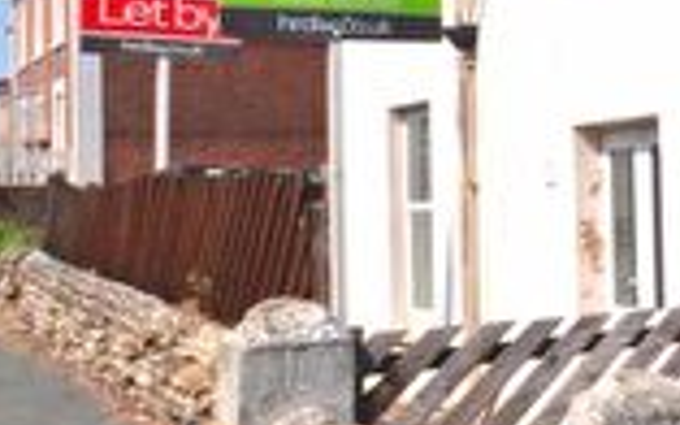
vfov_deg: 19.0
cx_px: 1230
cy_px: 115
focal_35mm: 68
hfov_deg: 20.7
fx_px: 1260
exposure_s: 1/320
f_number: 9
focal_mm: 10
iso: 100
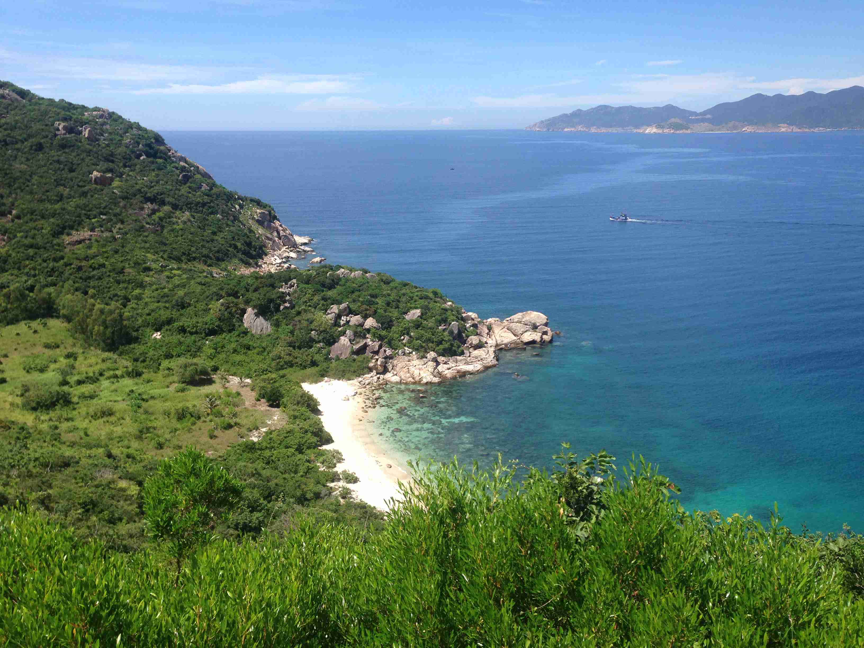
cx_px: 432
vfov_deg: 42.9
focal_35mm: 33
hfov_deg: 55.4
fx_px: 824
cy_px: 324
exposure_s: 1/1391
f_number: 2.4
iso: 50
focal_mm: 4.12
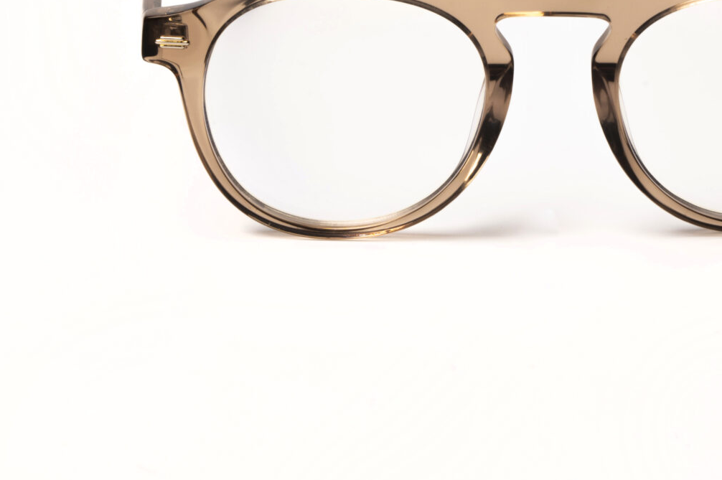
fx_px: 4489
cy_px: 95
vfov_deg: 6.1
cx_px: 544
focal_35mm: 224
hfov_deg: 9.2
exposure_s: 1/200
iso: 400
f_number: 18
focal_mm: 110
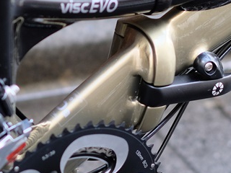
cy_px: 88
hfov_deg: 10.4
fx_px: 1275
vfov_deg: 7.8
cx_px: 91
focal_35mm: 191
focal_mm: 35
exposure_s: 1/320
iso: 800
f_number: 2
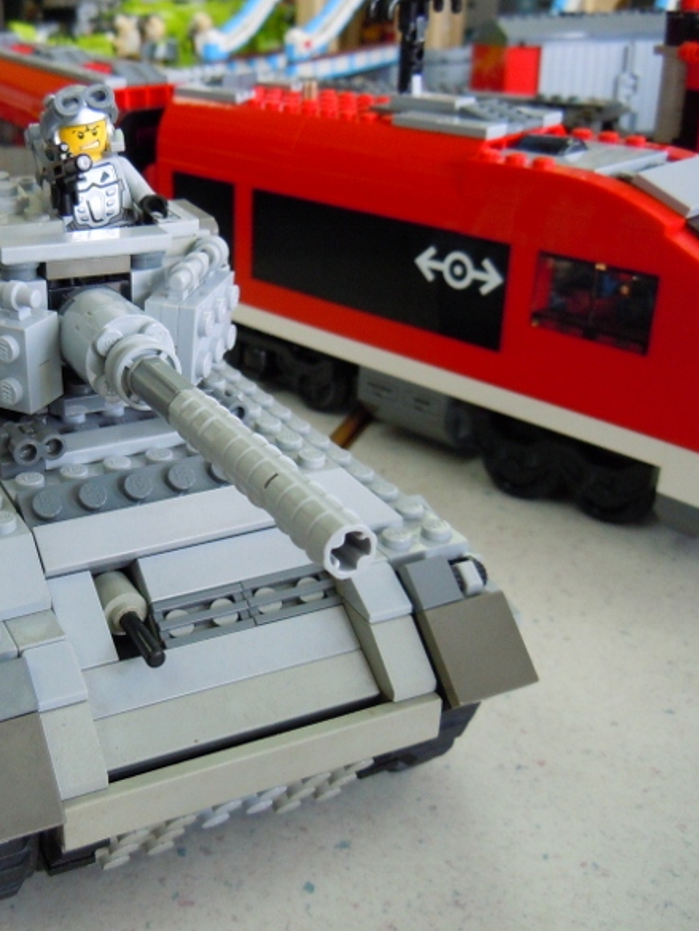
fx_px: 1103
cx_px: 118
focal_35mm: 41
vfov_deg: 45.8
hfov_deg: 33.9
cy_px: 465
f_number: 3.5
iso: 320
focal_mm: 5.4
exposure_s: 1/60
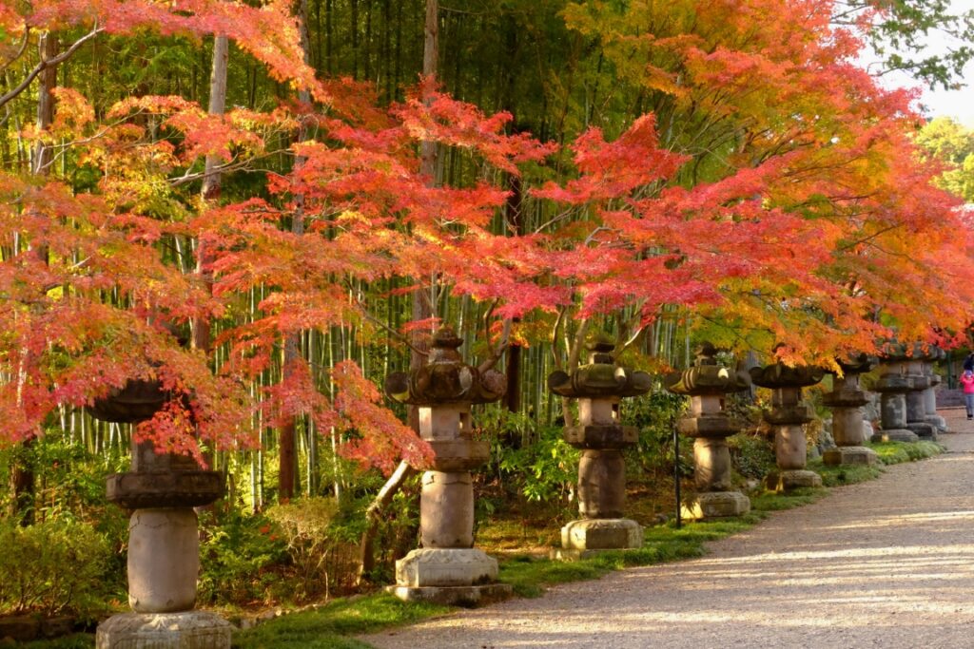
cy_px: 324
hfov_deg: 40.3
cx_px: 487
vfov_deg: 27.5
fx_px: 1326
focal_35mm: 49
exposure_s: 1/52
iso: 3200
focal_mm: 32.6
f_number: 8
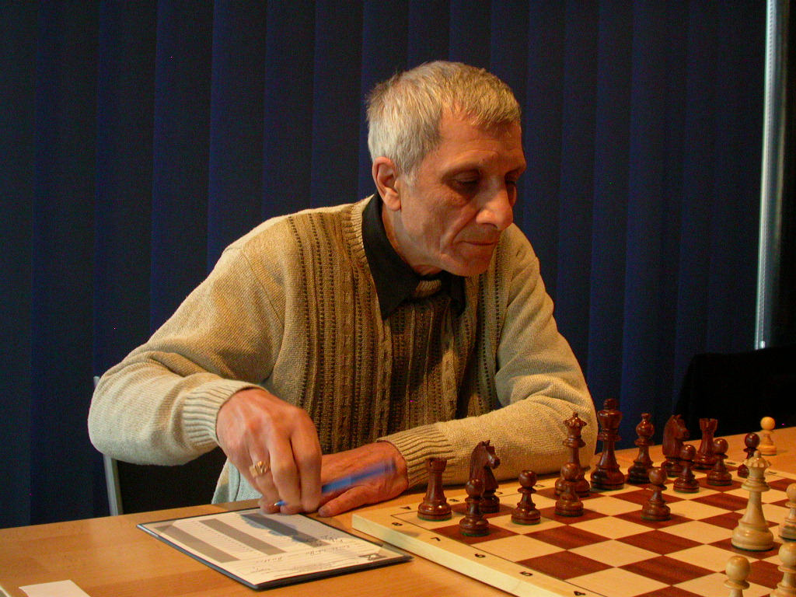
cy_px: 298
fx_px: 1081
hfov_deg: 40.4
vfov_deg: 30.9
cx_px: 398
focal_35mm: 47
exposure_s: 1/64.6
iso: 400
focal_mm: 9.8
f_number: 3.6
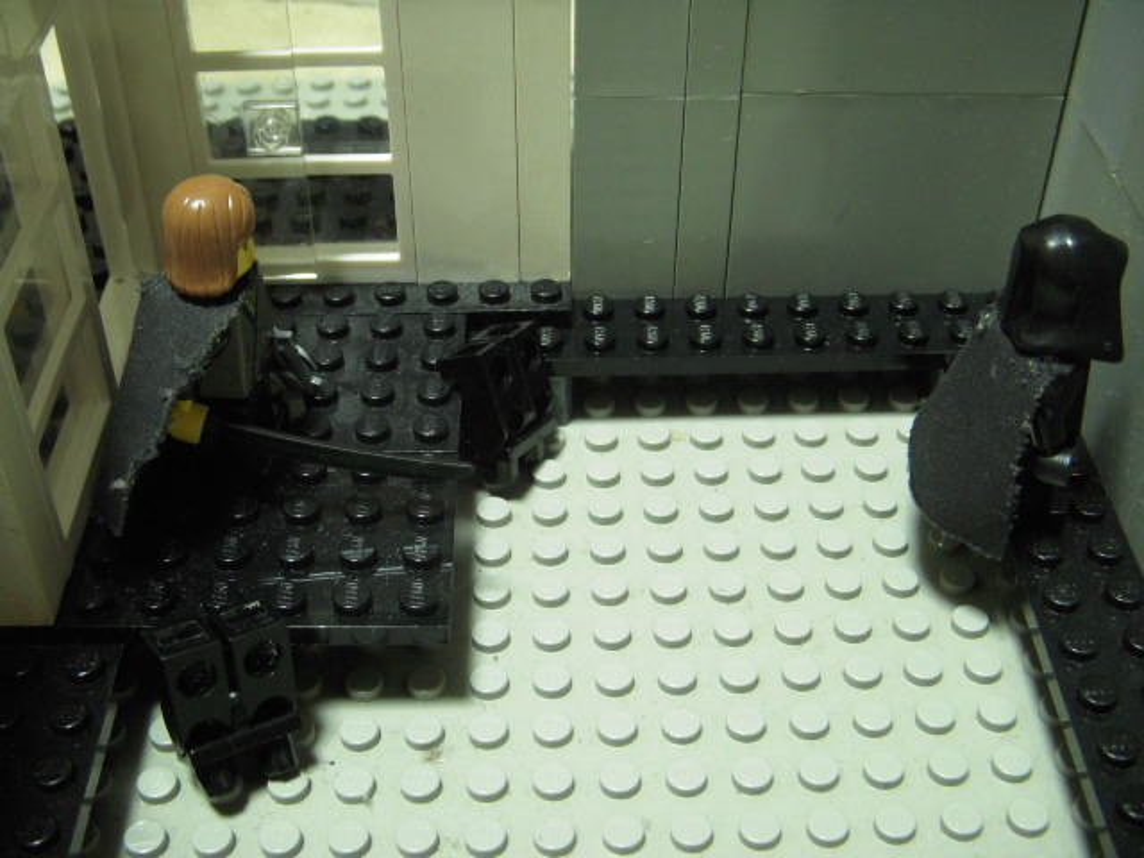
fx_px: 1553
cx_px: 572
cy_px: 429
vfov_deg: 30.9
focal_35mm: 47
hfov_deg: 40.4
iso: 400
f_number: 3.4
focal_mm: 7.9
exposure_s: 1/6
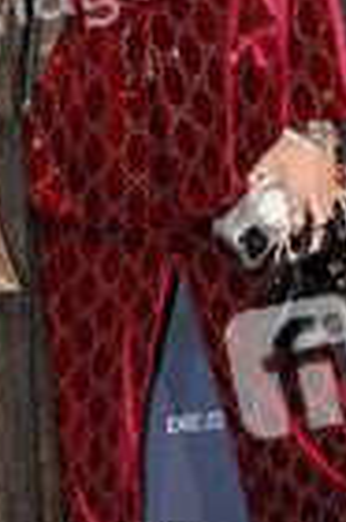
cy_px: 164
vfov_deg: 12.6
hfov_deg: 8.4
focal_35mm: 163
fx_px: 2356
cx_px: 78
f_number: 3.5
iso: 500
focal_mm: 57
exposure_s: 1/200
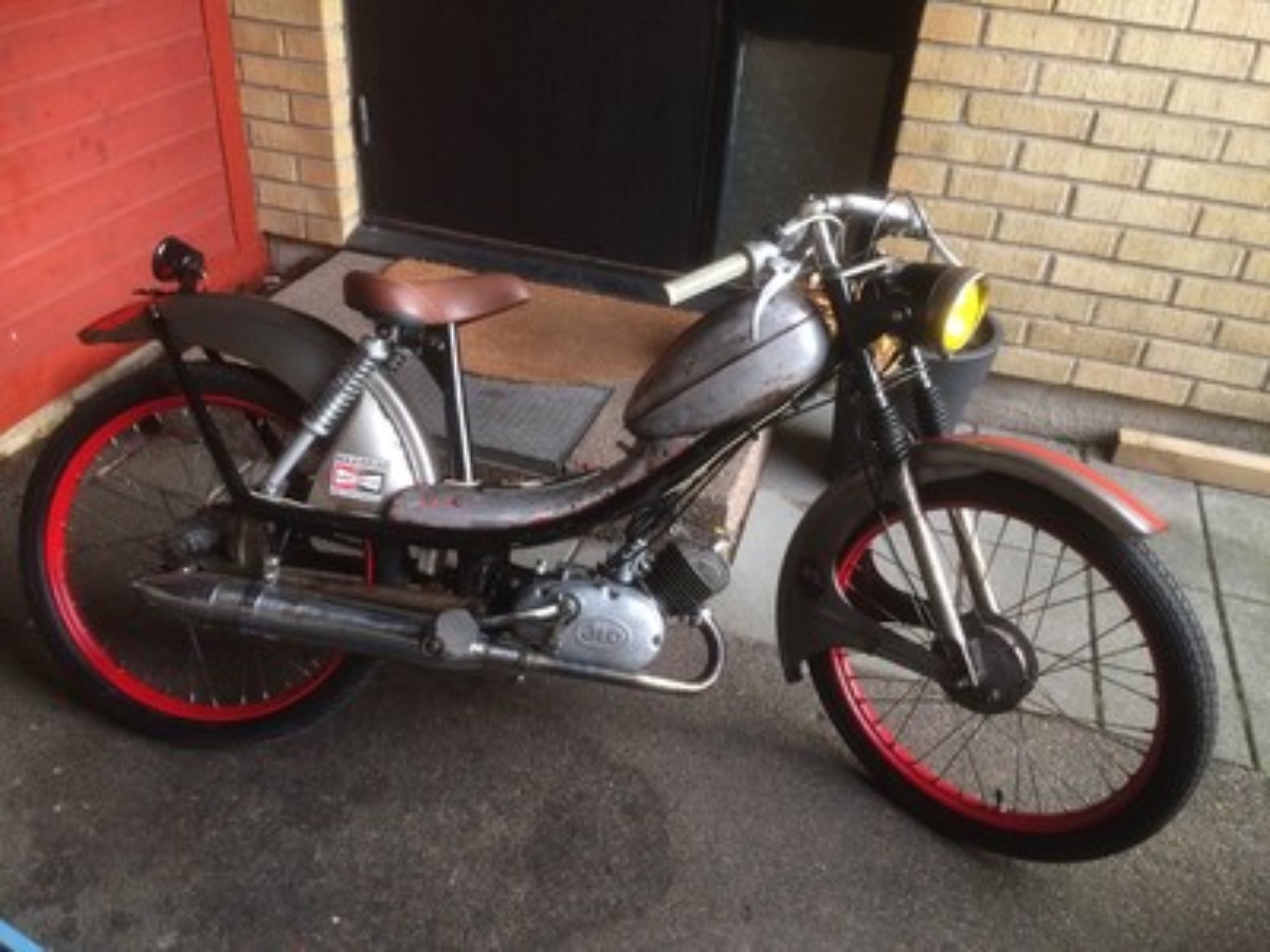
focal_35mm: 29
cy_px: 476
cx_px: 635
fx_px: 1064
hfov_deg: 61.7
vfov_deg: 48.2
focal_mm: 4.15
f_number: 2.2
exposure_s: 1/33
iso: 250
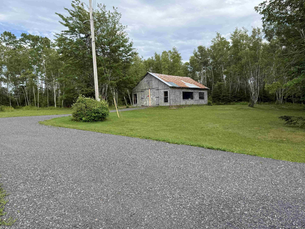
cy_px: 113
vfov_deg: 54.9
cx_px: 149
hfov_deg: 69.4
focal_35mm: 25
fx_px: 220
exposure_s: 1/1585
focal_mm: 6.76
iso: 80
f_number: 1.78
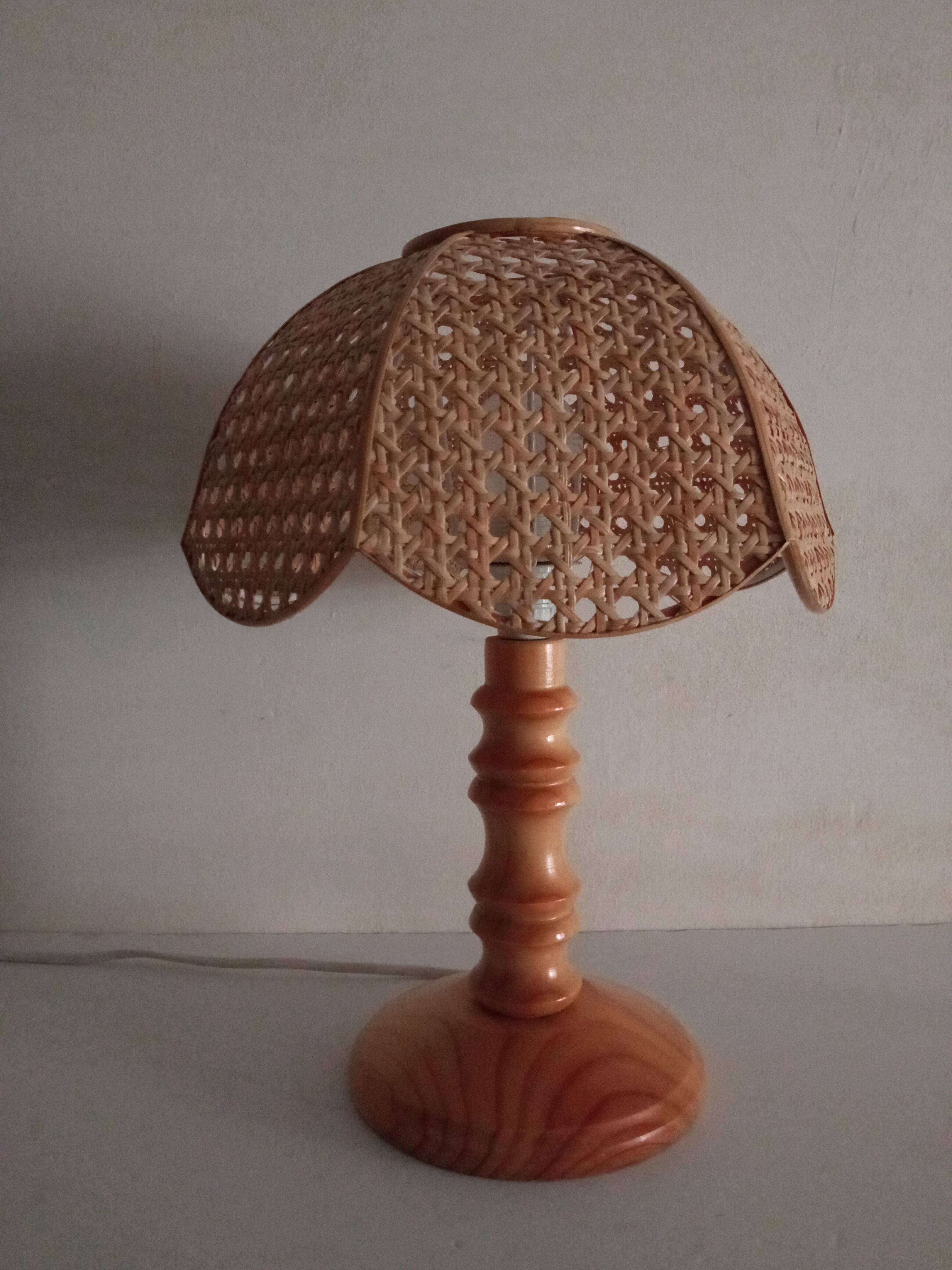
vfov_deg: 65.3
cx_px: 476
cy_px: 635
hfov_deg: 51.4
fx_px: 990
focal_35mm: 27
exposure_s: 1/16.7
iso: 1697
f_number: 2.2
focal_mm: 3.79
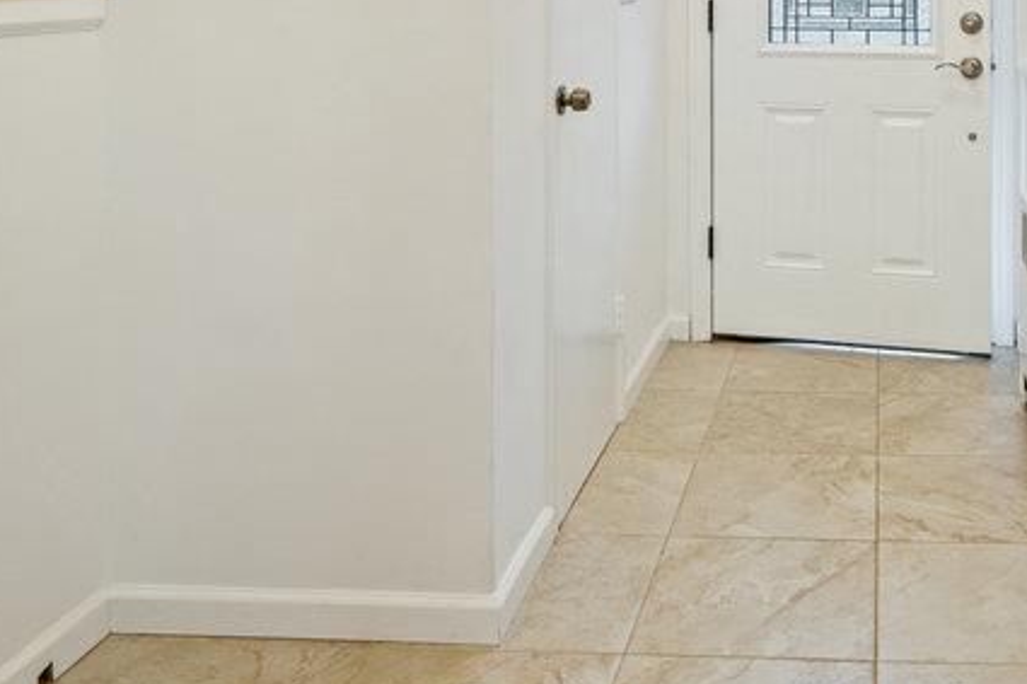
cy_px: -103
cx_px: 843
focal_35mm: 40
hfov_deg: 45.6
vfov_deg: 29.4
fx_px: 1141
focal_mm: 17
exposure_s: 1/10
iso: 400
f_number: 5
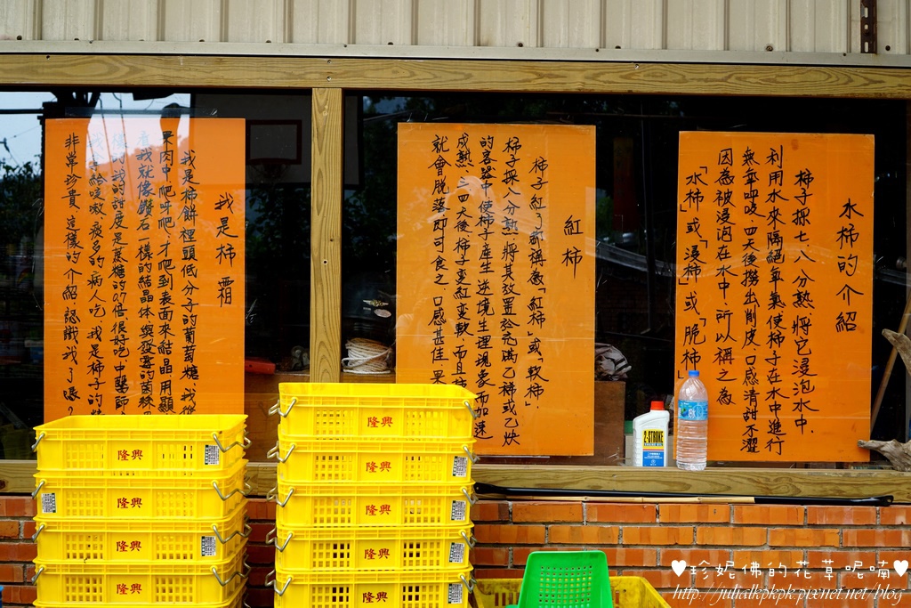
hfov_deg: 37.8
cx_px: 456
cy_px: 304
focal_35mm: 52
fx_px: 1329
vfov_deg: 25.8
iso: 100
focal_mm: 35
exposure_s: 1/60
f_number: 5
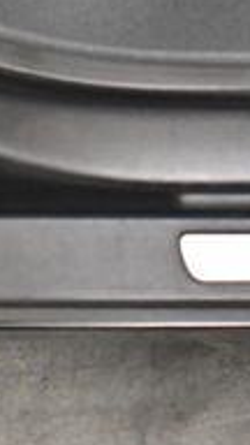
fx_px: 1485
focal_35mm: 126
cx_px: 315
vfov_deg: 16.5
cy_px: -35
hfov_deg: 9.5
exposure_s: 1/80
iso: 3200
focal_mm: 18
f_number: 3.5
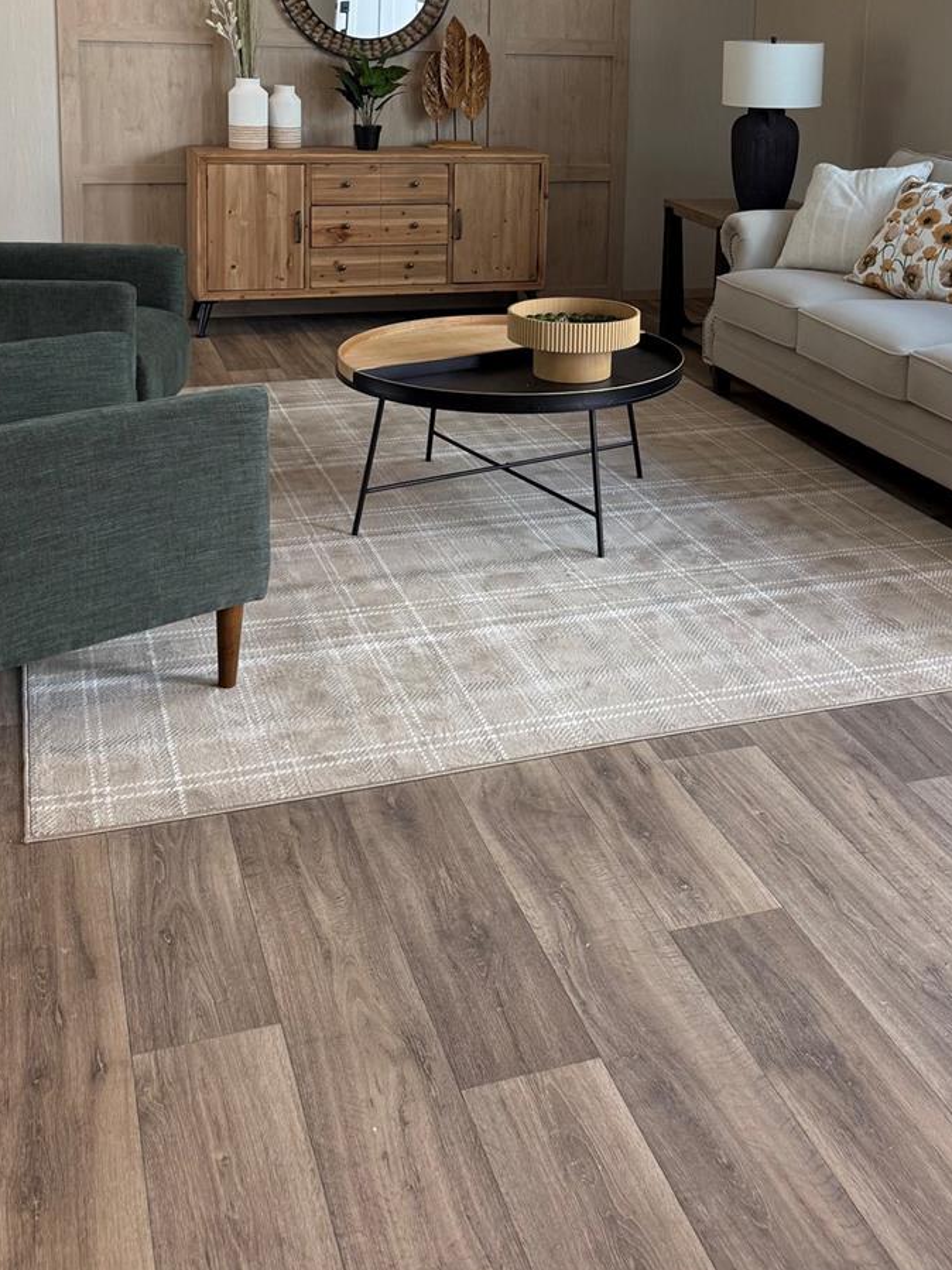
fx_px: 1504
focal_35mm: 41
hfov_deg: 34.8
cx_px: 629
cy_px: 243
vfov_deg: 43.5
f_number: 1.78
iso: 100
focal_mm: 6.76
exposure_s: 1/236
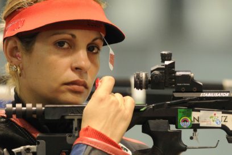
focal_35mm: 450
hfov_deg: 4.6
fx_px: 2900
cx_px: 116
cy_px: 78
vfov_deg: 3.1
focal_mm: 300
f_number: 3.2
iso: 1000
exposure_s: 1/125
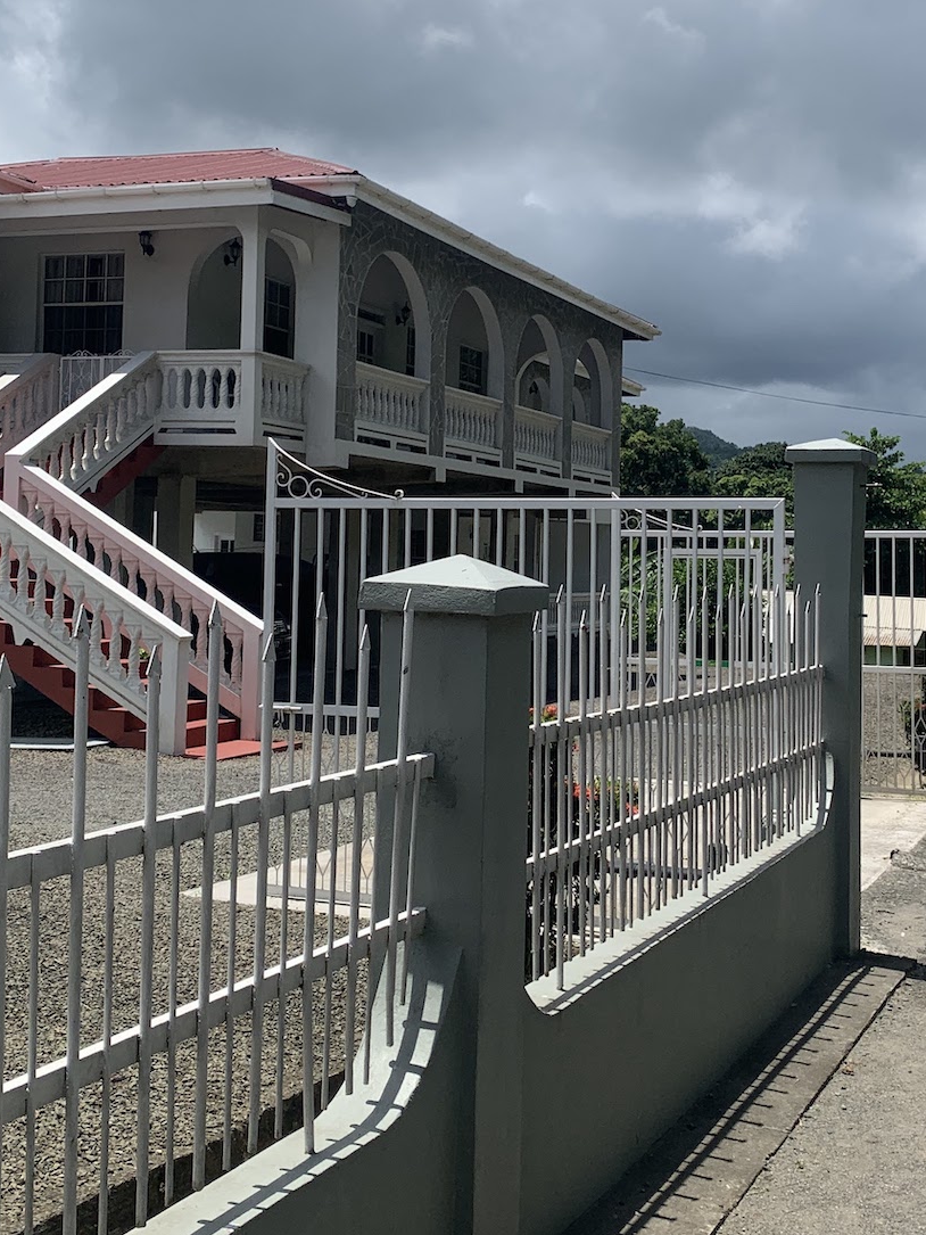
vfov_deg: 41.1
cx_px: 571
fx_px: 1640
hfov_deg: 31.4
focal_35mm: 46
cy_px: 509
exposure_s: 1/3788
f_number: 1.8
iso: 25
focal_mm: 4.25
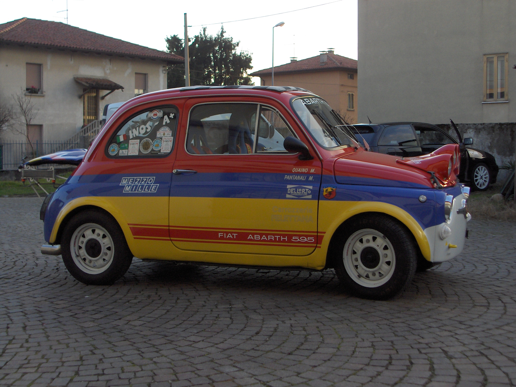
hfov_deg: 34.3
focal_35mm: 56
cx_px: 258
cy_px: 194
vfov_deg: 26.1
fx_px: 835
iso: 200
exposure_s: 1/101
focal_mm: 9.19
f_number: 3.3
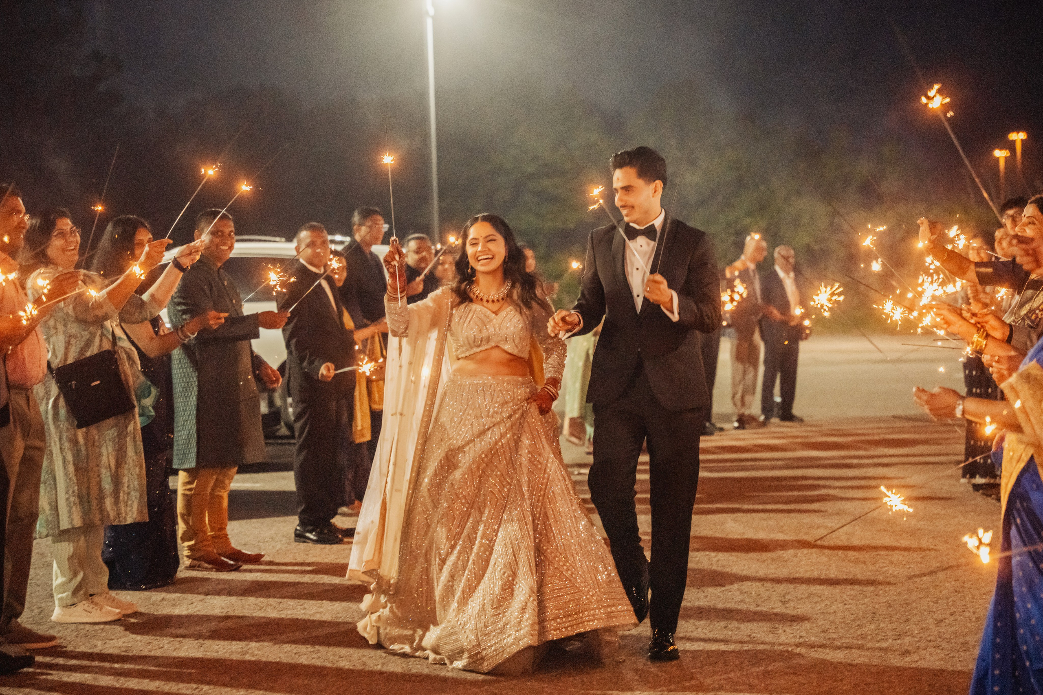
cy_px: 348
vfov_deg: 19.5
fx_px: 2028
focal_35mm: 70
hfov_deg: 28.8
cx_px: 522
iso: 8000
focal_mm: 70
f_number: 2.8
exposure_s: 1/160
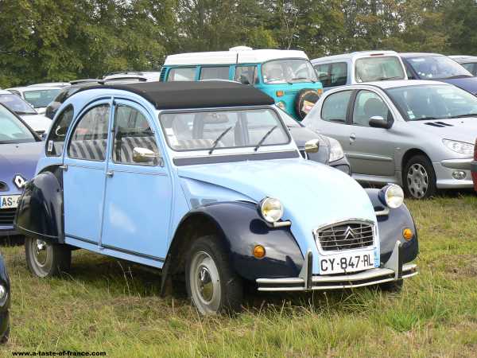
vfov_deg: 14.0
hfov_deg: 18.5
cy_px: 179
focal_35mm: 106
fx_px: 1461
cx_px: 238
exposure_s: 1/160
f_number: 5.6
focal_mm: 17.7
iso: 80
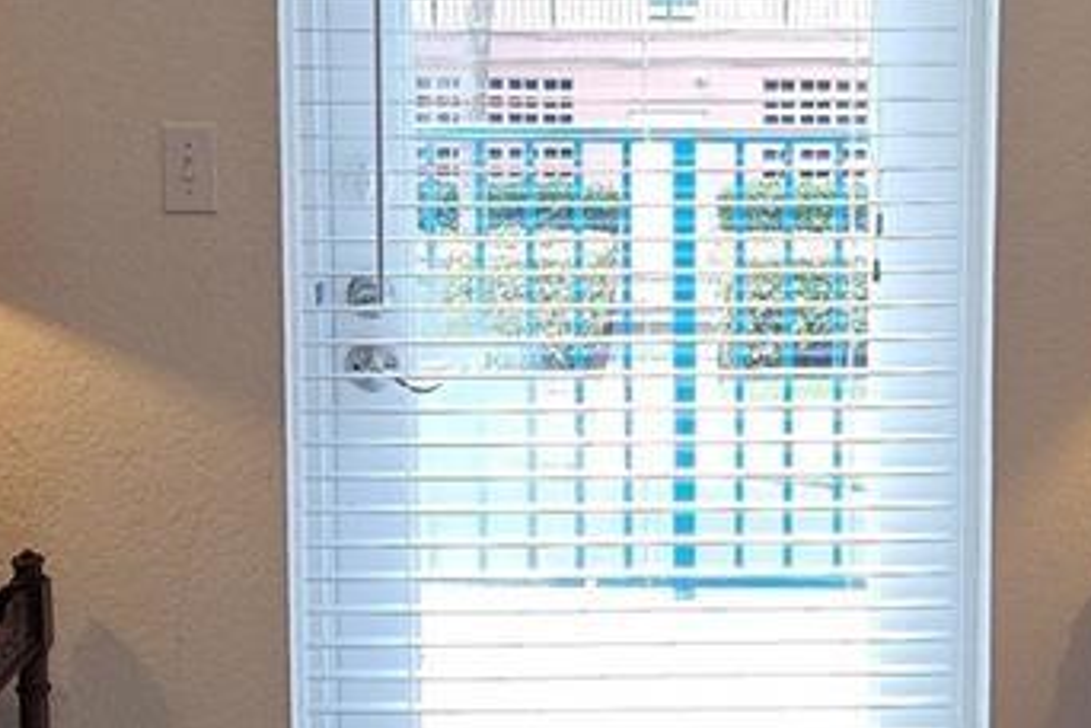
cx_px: 683
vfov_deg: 16.2
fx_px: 2545
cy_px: 195
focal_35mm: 84
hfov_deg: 24.1
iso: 32
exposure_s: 1/60
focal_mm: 5.4
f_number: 1.8
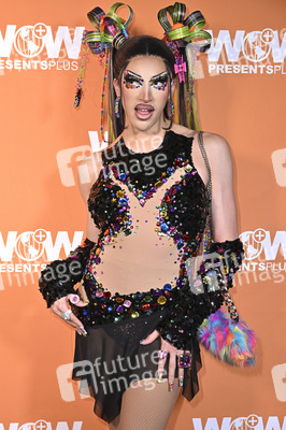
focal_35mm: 60
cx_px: 143
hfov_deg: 22.6
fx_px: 716
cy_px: 215
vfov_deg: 33.4
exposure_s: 1/200
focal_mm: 60
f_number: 7.1
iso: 1600
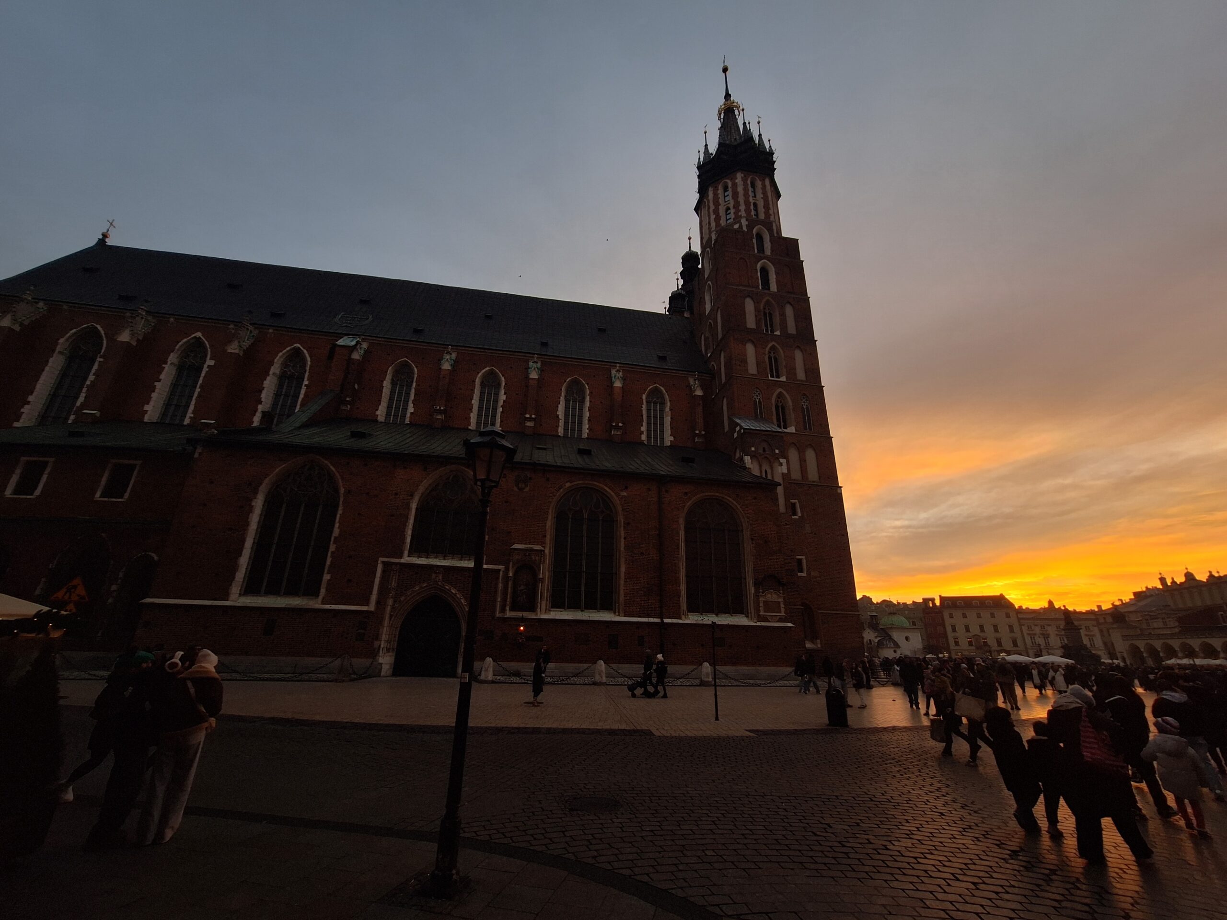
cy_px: 460
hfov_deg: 106.2
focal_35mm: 13
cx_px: 614
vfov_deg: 89.9
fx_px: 461
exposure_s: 1/199
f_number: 2.2
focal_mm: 1.74
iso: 40
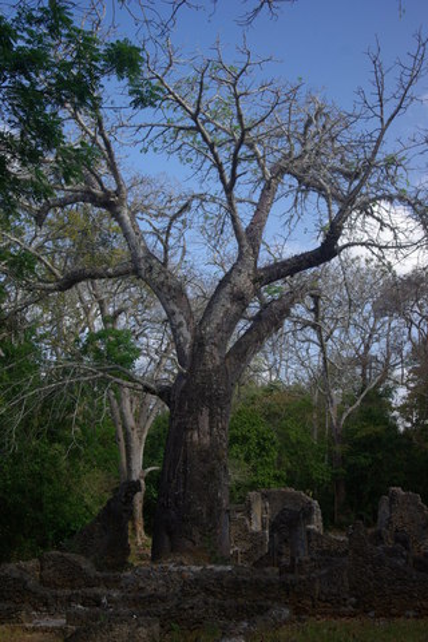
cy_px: 321
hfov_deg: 23.8
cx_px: 214
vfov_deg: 35.1
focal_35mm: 57
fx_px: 1016
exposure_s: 1/90
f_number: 4.5
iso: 100
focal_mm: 38
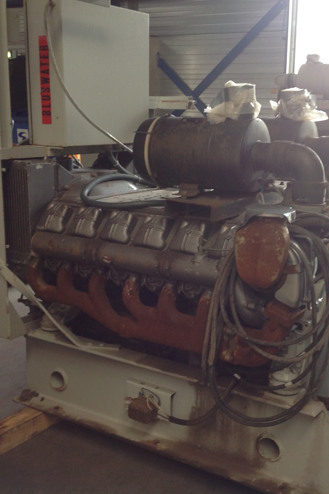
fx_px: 672
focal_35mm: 49
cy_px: 246
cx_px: 193
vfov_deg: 40.3
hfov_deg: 27.5
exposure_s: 1/30
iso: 64
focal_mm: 4.28
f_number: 2.4
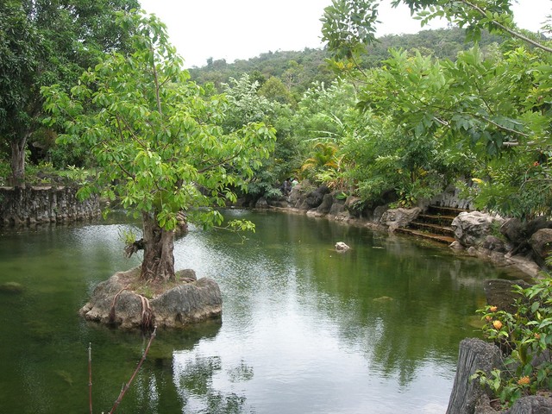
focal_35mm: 38
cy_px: 207
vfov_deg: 37.7
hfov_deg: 49.0
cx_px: 276
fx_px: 606
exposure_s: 1/210
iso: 78
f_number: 4.8
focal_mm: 7.8
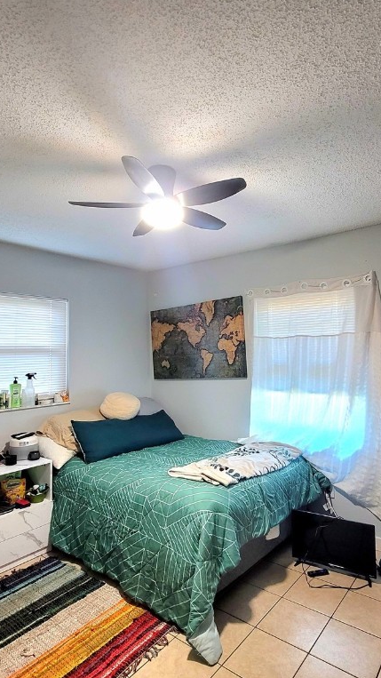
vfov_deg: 89.6
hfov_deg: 58.1
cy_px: 339
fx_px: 341
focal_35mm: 19
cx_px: 217
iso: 400
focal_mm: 2.2
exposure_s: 1/60.2
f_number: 2.2
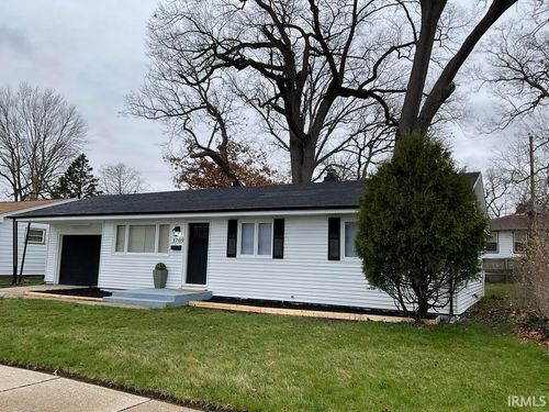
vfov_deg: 48.2
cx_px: 274
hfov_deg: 61.7
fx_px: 460
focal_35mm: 29
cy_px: 206
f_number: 1.8
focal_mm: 3
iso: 16
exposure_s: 1/457
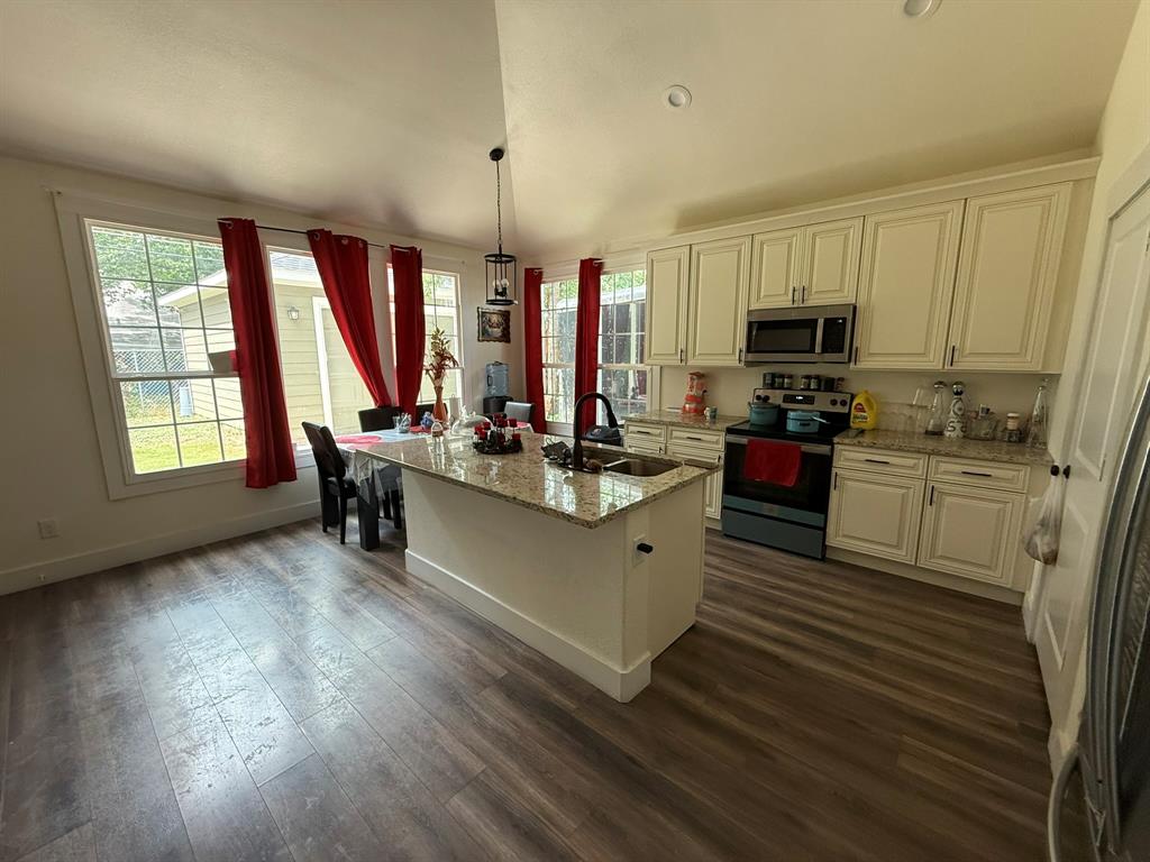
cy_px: 431
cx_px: 575
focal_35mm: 14
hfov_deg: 102.1
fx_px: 465
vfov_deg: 85.7
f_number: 2.2
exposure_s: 1/120
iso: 250
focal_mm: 2.22
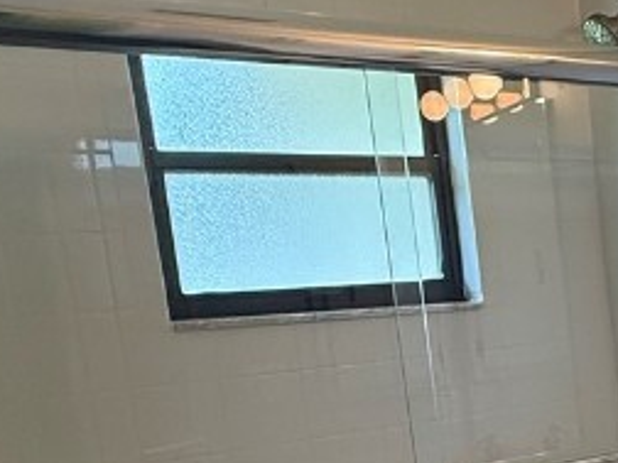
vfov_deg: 25.0
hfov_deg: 26.7
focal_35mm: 57
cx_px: 866
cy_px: 402
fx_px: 1018
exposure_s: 1/120
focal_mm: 2.22
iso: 250
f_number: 2.2
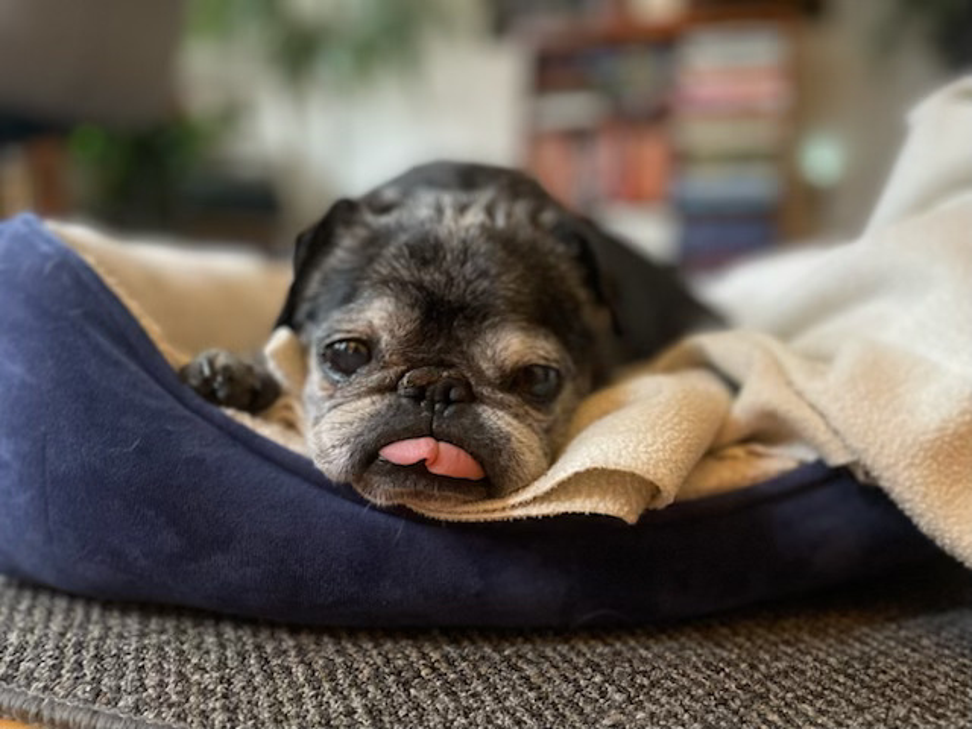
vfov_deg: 53.1
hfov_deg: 67.3
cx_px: 486
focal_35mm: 26
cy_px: 364
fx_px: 730
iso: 800
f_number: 1.6
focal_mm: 4.2
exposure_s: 1/30
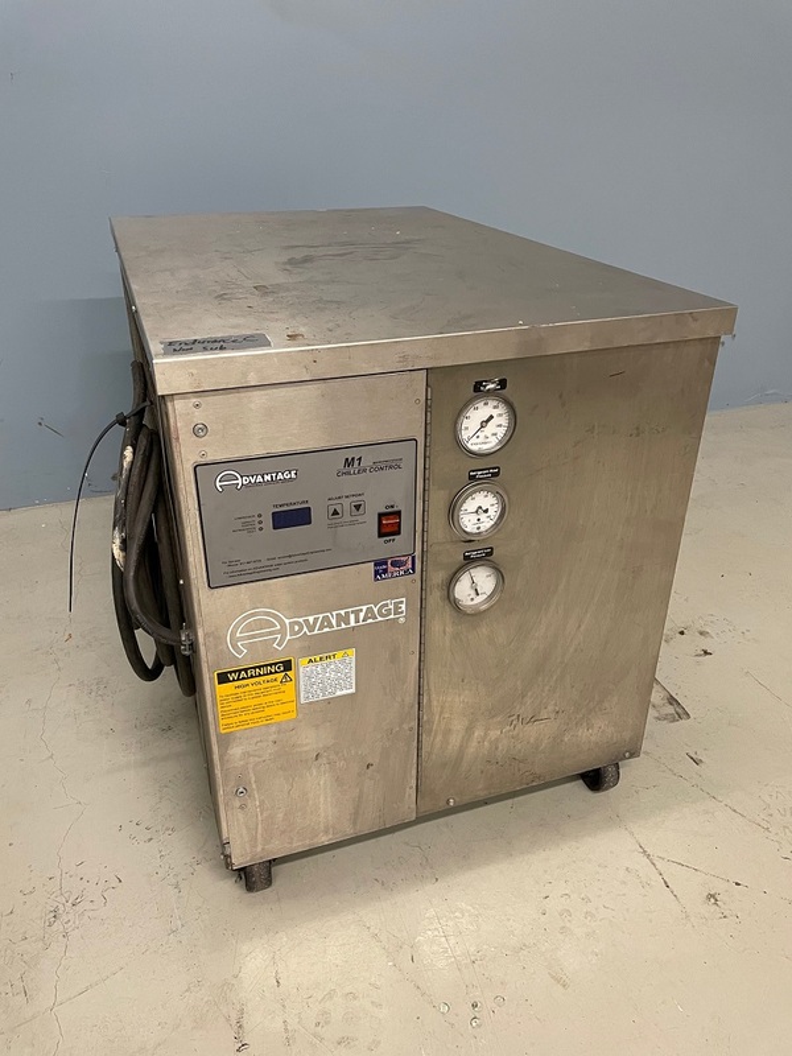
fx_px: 793
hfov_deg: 53.1
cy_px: 528
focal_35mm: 26
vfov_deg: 67.3
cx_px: 396
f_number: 1.6
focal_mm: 4.2
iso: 250
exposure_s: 1/60
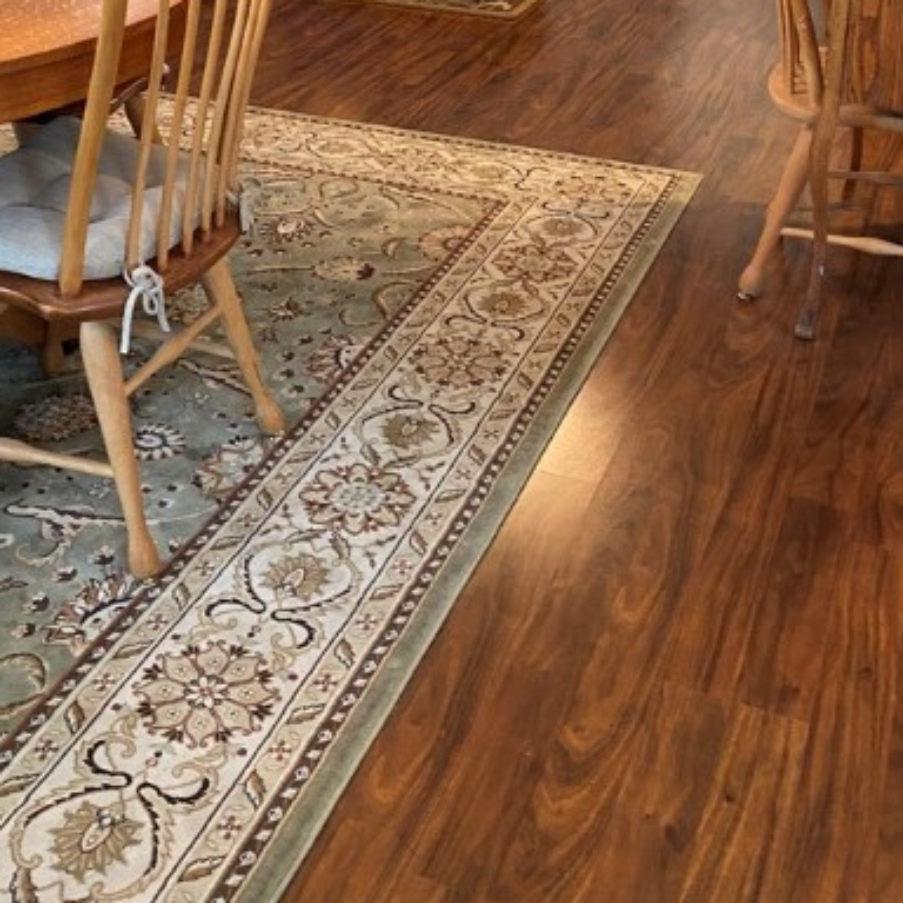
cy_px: 42
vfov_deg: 34.2
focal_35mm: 46
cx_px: 402
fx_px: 1358
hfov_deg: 36.8
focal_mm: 4.25
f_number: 1.8
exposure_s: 1/40
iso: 400
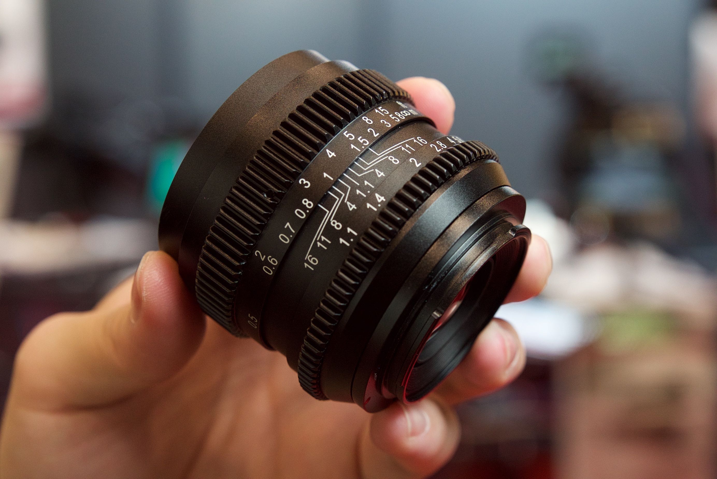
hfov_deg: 24.8
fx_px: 1634
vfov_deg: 16.7
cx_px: 358
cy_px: 240
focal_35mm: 82
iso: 1250
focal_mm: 55
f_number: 5
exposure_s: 1/60
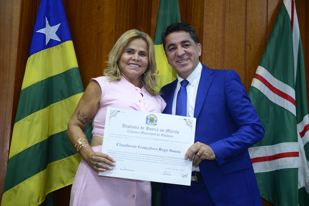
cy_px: 103
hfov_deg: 30.5
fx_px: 567
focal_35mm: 66
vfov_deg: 20.6
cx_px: 154
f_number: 4
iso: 1600
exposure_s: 1/125
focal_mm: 66
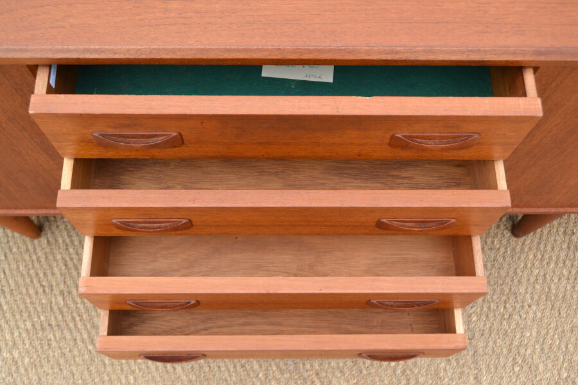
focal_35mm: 39
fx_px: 626
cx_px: 289
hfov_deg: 49.6
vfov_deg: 34.2
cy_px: 192
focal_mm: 26
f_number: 5.6
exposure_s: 1/125
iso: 280
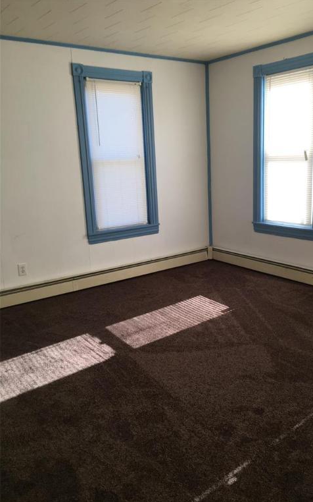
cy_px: 252
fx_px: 423
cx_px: 189
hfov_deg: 40.4
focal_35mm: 31
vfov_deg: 61.2
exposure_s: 1/120
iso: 40
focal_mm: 4.15
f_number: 2.2
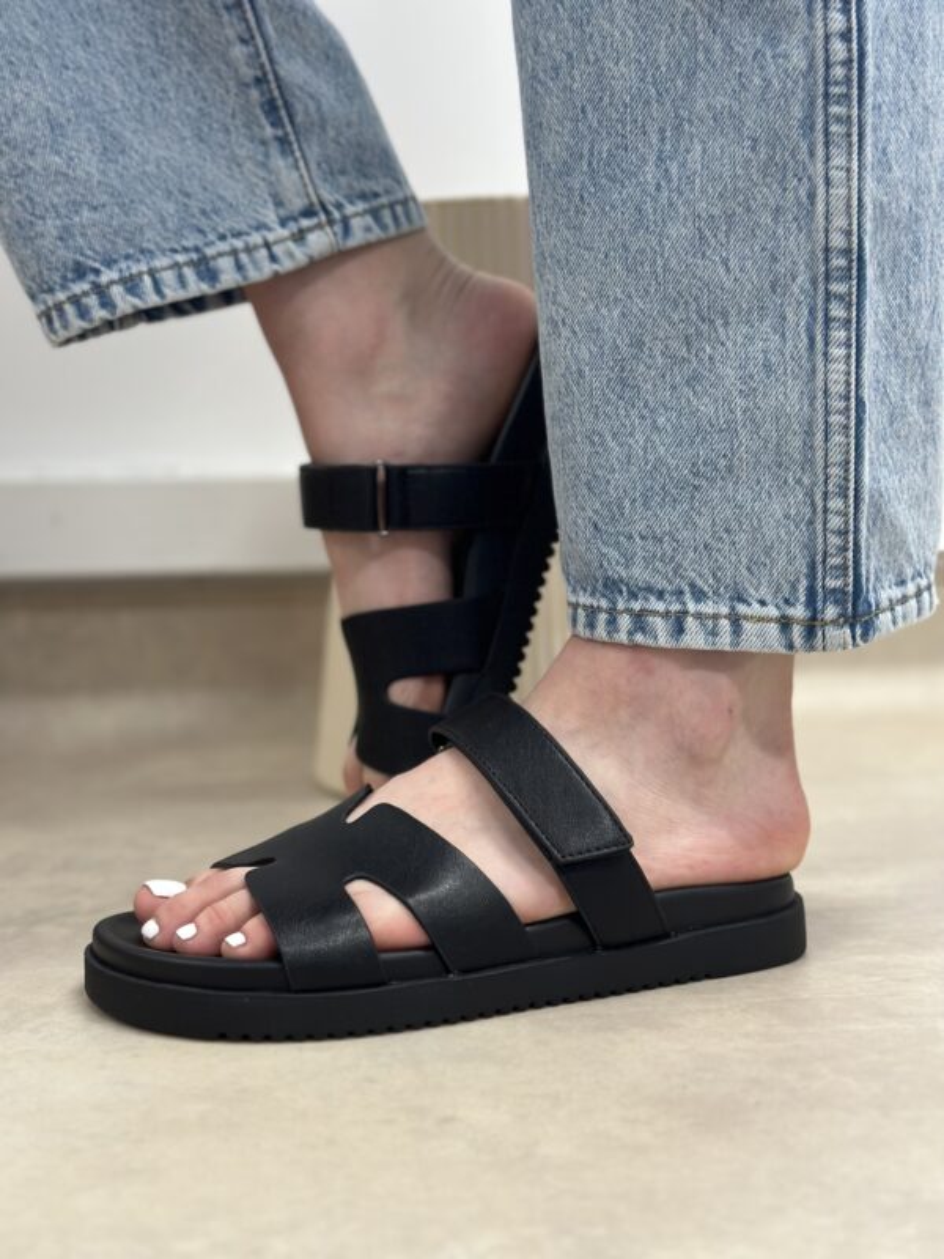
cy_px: 630
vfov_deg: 39.7
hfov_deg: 30.3
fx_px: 1745
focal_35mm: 48
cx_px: 472
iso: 125
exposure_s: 1/50
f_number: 1.78
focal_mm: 6.86
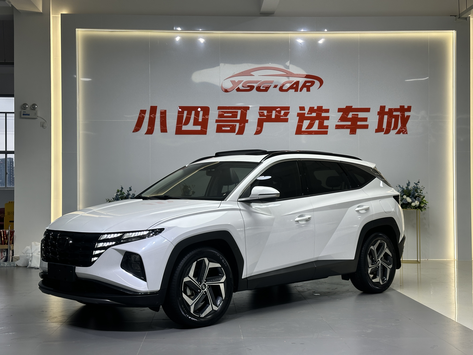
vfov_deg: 30.3
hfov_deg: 39.7
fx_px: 656
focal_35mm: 48
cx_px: 236
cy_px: 178
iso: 50
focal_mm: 6.86
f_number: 1.78
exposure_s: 1/160
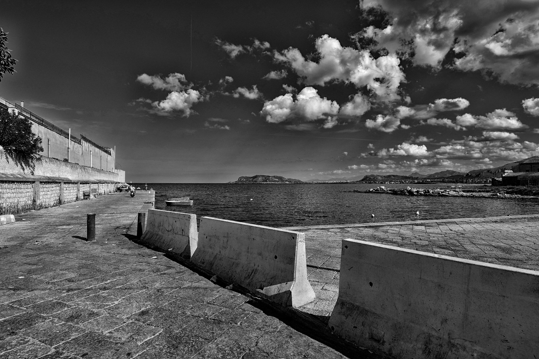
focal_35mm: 19
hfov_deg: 86.9
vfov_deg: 64.5
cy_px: 184
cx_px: 263
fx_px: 284
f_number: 8
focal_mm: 12
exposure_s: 1/1000
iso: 200
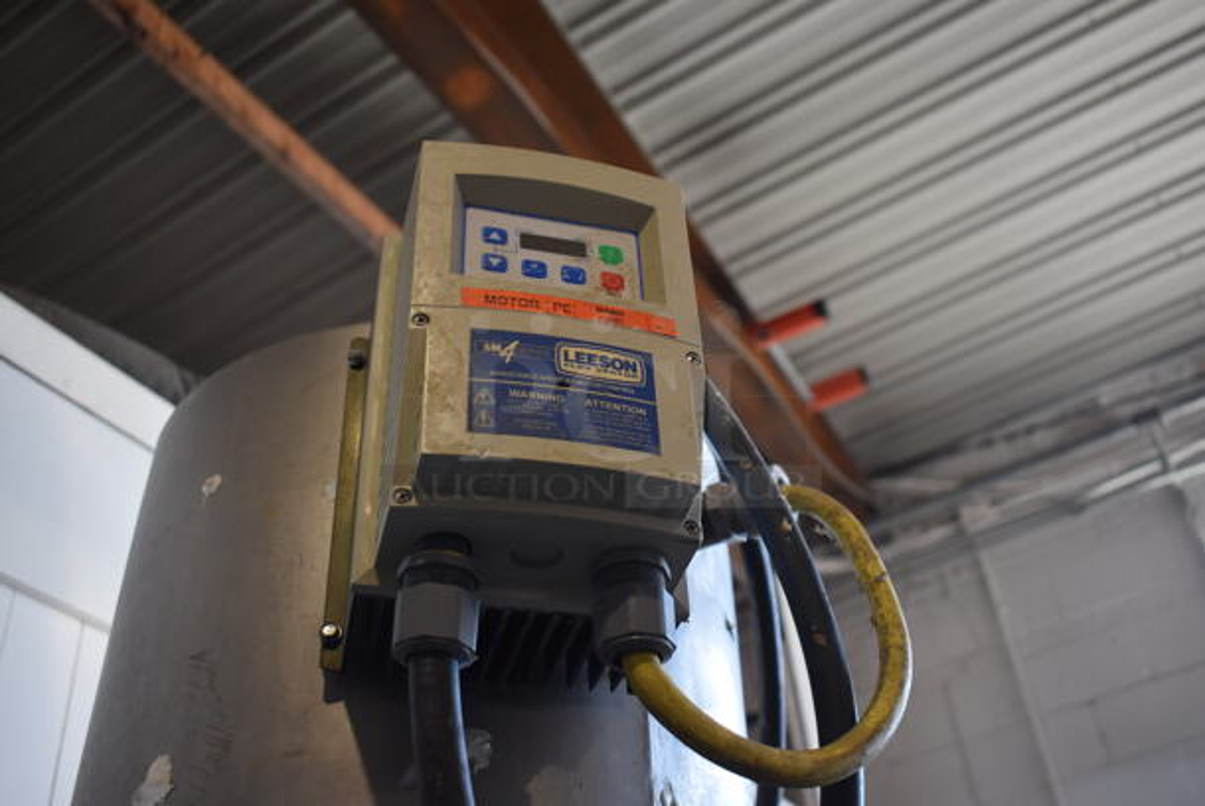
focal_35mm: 36
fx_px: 1206
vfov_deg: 37.0
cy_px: 403
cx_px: 602
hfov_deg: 53.1
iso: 800
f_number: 4
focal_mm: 24
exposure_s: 1/160
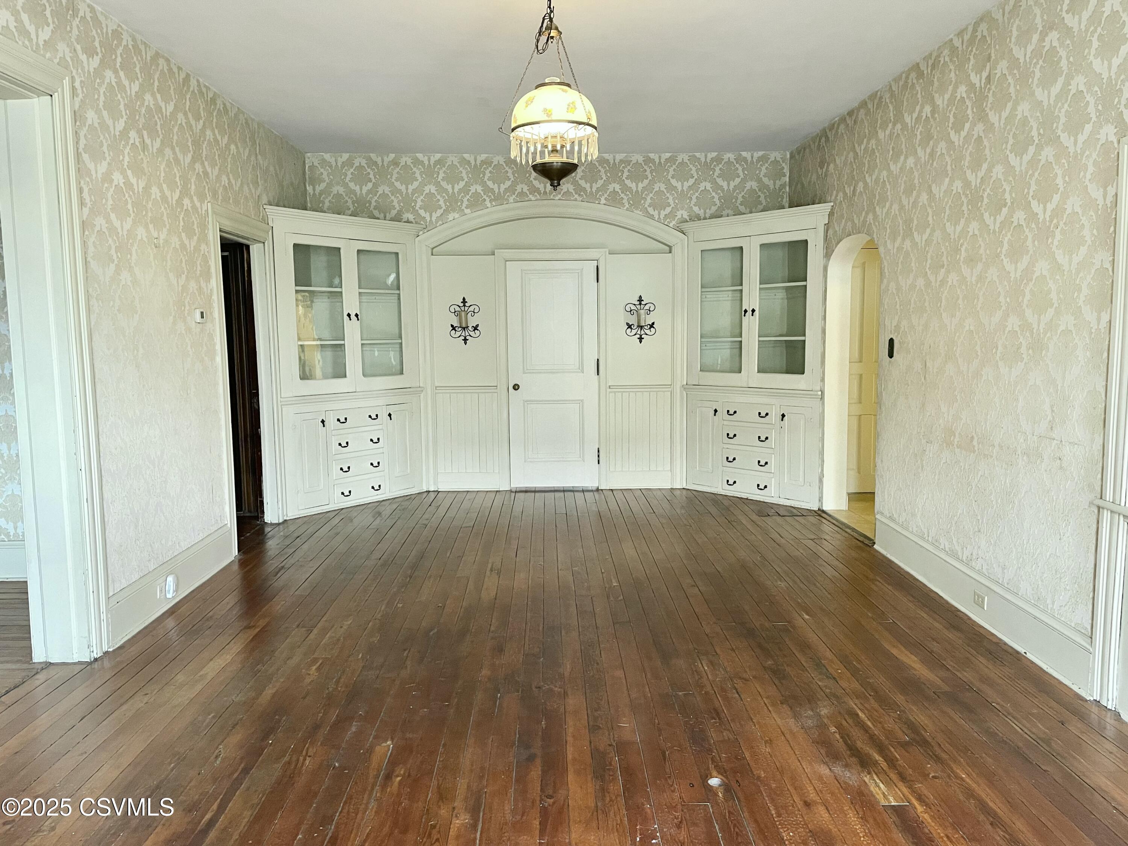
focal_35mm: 26
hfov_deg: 67.3
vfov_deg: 53.1
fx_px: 847
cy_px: 423
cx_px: 564
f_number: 1.6
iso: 320
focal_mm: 4.2
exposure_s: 1/60
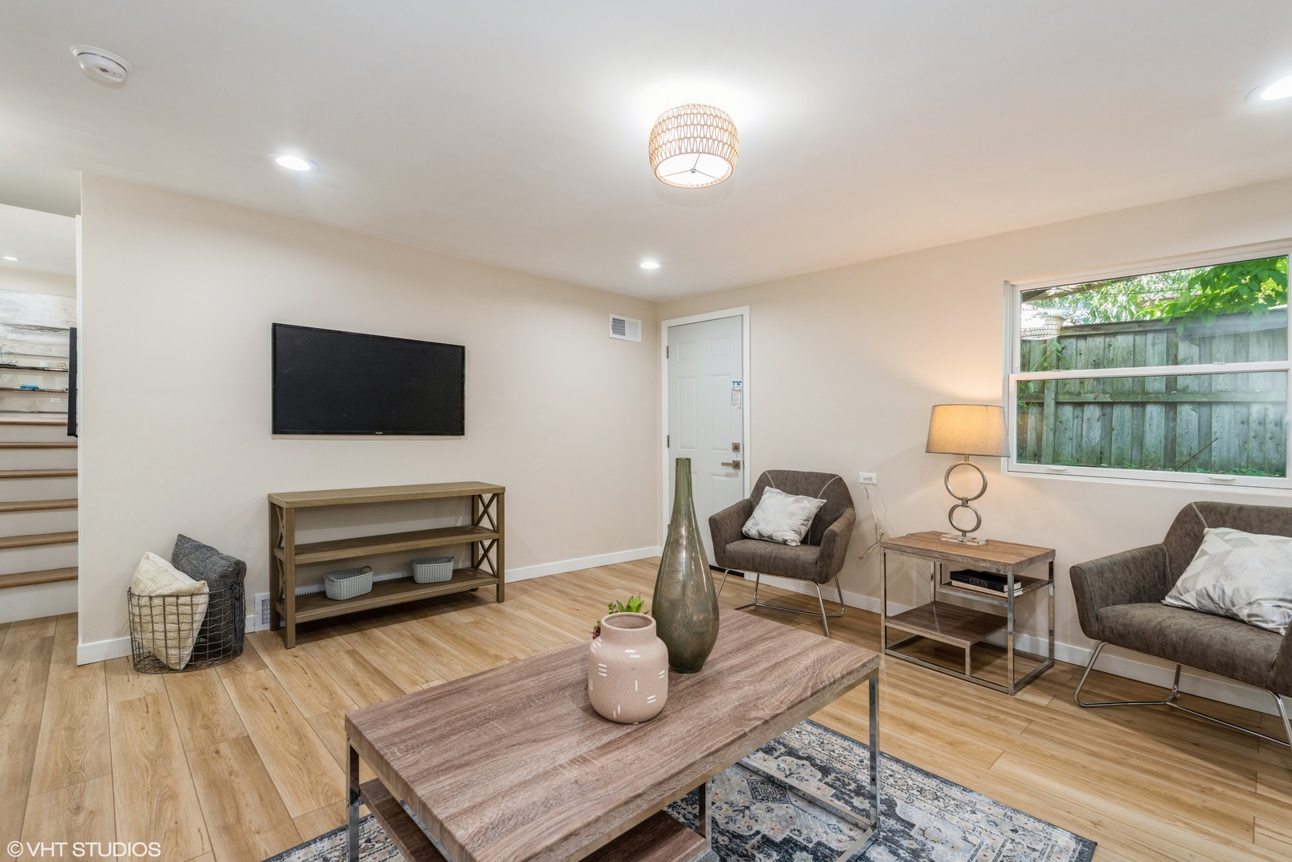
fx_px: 574
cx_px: 646
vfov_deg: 73.8
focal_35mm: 16
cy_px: 431
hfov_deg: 96.7
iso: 400
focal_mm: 16
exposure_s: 1/15
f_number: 8
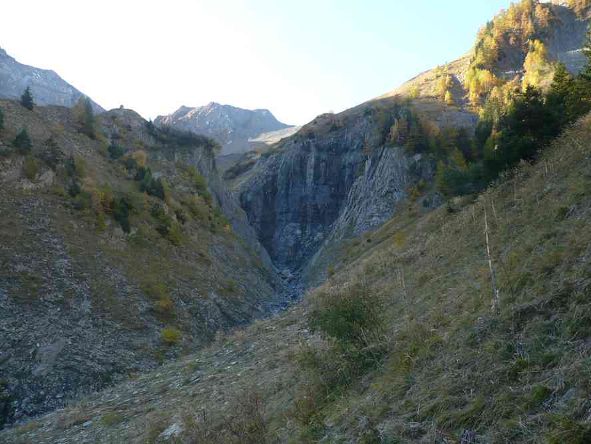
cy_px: 222
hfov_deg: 52.6
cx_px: 296
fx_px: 598
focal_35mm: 35
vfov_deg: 40.7
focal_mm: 5.8
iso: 100
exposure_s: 1/160
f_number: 2.8
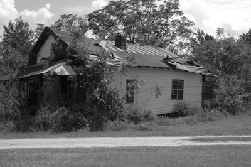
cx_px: 126
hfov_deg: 48.0
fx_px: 282
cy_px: 84
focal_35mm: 40
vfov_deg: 33.0
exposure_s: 1/400
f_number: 10
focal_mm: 27
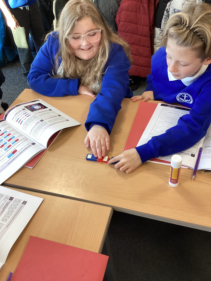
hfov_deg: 44.2
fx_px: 260
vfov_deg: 56.8
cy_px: 137
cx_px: 102
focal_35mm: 32
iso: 100
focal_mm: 3.3
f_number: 2.4
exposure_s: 1/50
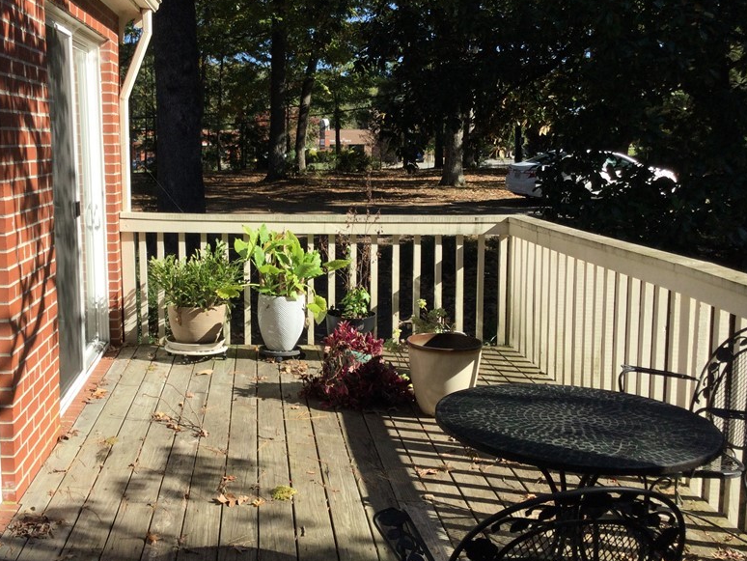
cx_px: 273
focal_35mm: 41
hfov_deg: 45.3
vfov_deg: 35.1
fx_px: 885
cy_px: 266
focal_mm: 3.3
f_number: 2.4
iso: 25
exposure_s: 1/806
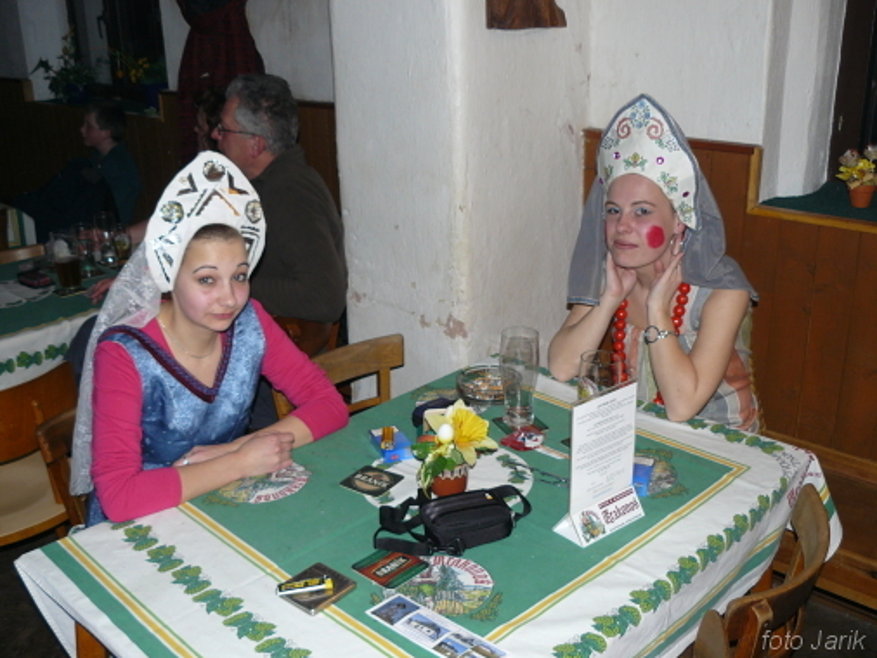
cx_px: 438
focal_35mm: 36
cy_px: 329
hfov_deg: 51.3
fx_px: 912
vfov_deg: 39.7
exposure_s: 1/30
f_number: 2.8
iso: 100
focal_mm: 6
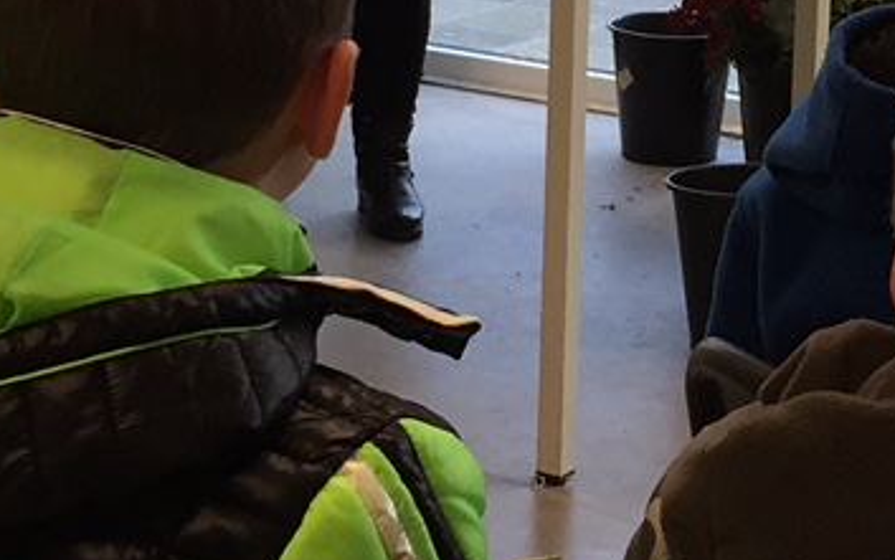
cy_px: -84
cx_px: 626
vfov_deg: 9.1
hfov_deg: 14.7
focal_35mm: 142
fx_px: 3465
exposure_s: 1/40
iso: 32
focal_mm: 4.15
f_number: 2.2
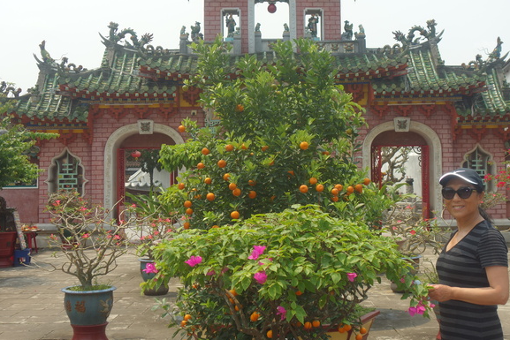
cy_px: 133
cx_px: 278
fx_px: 836
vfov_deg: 23.0
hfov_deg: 33.9
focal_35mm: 59
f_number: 4
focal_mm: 16.01
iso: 125
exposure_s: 1/800
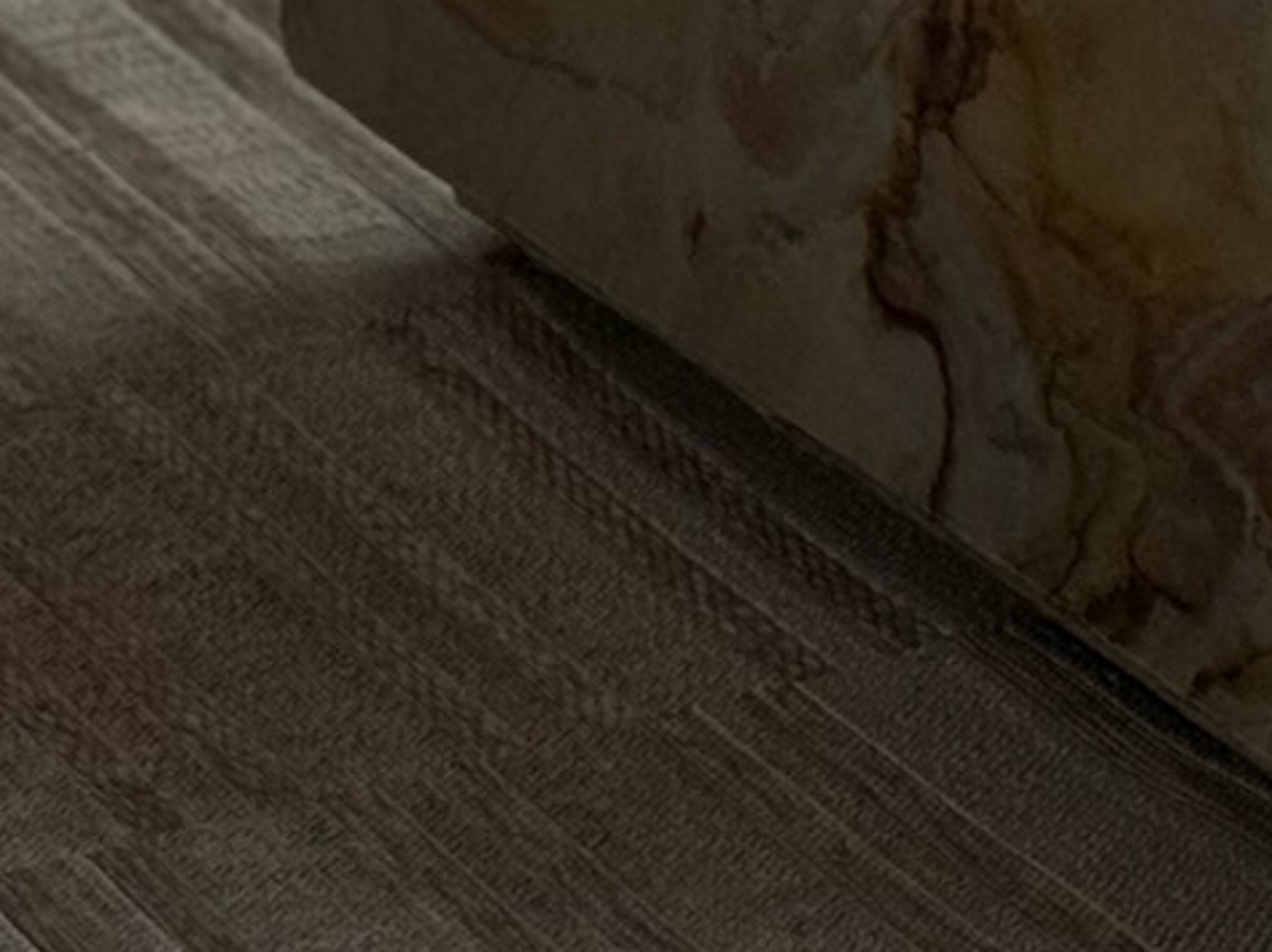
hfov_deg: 9.4
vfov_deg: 7.0
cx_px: 1648
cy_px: -541
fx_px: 7637
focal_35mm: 208
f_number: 1.78
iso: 64
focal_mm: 6.76
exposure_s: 1/394
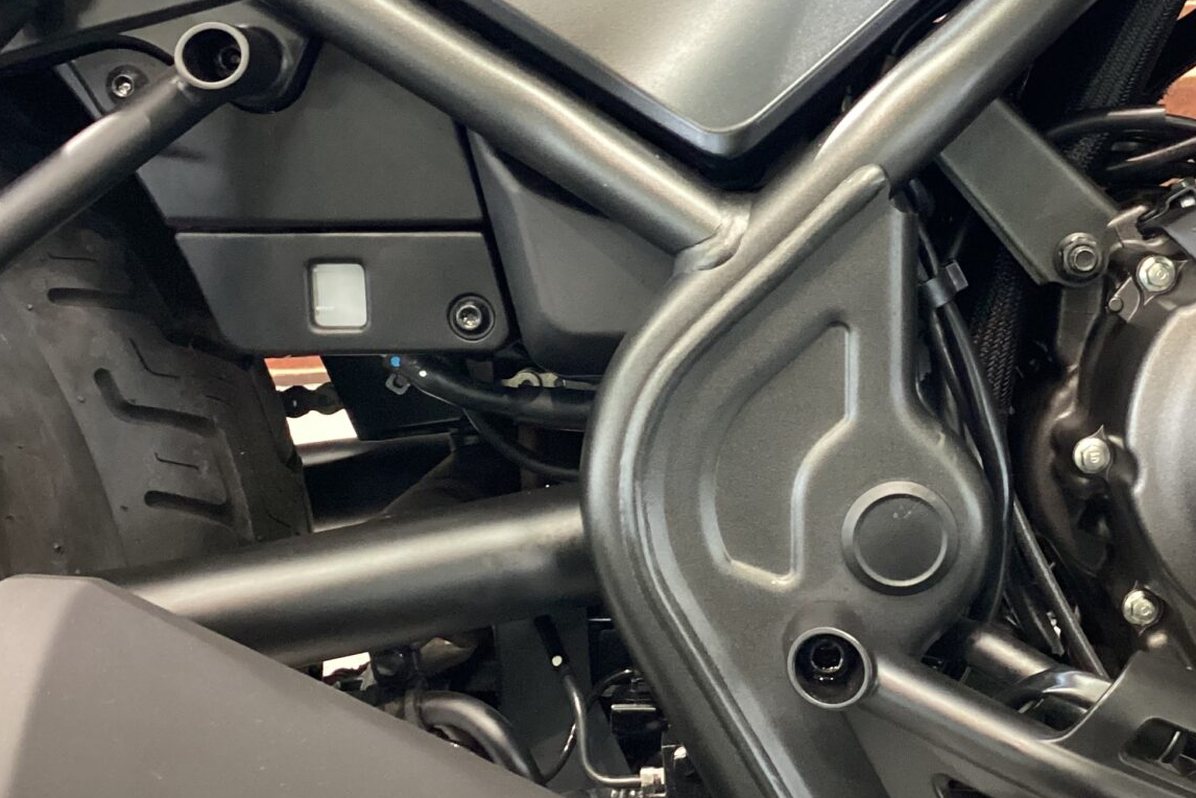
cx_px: 761
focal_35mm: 54
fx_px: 1794
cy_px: 413
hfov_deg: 36.6
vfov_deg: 25.1
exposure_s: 1/30
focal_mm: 3.3
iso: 400
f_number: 2.4
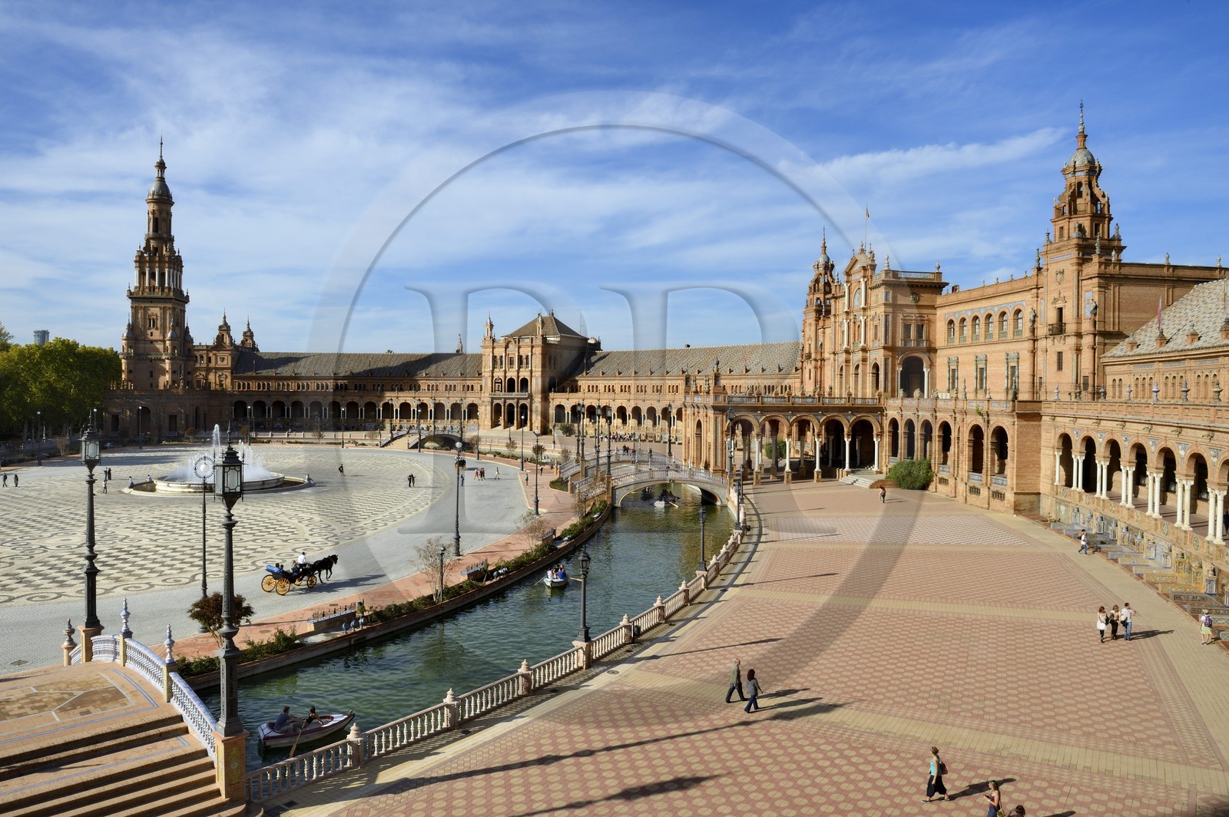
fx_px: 819
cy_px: 408
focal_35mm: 24
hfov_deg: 73.8
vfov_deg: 53.1
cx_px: 614
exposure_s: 1/160
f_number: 16
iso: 200
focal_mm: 24
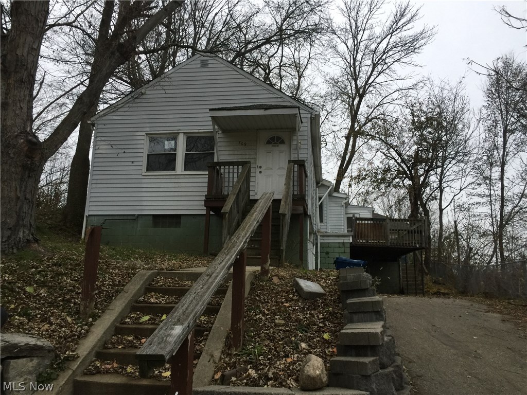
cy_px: 198
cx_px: 264
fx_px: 442
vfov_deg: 48.2
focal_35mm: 29
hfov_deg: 61.7
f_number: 2.2
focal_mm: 4.15
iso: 40
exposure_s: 1/30
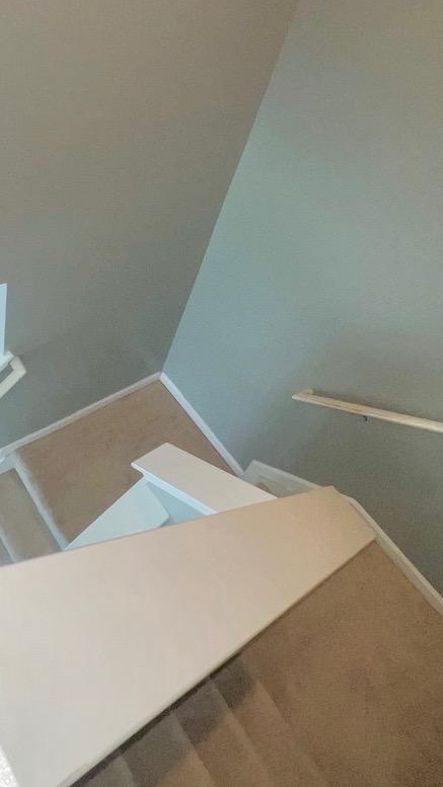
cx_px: 114
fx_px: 585
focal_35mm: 28
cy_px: 296
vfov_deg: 66.9
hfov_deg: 40.4
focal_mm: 1.57
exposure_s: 1/98
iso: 64
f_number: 1.8
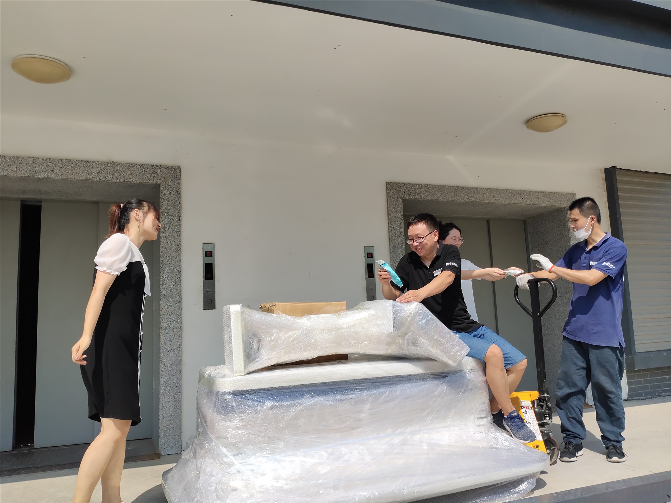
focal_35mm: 27
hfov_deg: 65.3
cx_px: 336
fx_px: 523
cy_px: 252
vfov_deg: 51.4
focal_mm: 4.05
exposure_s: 1/1927
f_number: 1.78
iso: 50
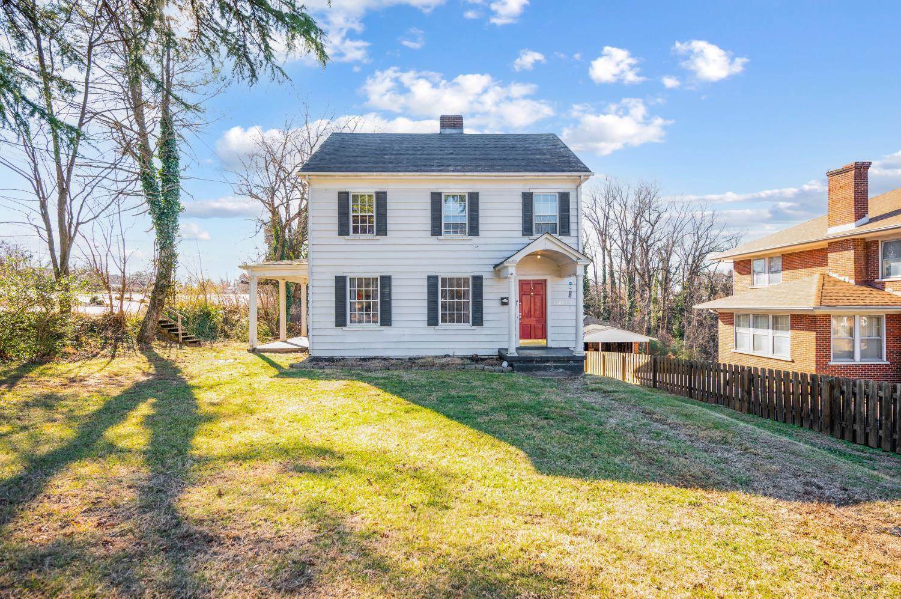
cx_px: 450
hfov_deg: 95.0
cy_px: 300
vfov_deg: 71.9
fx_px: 413
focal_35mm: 16
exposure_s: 1/200
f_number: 4
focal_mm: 16.5
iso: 200
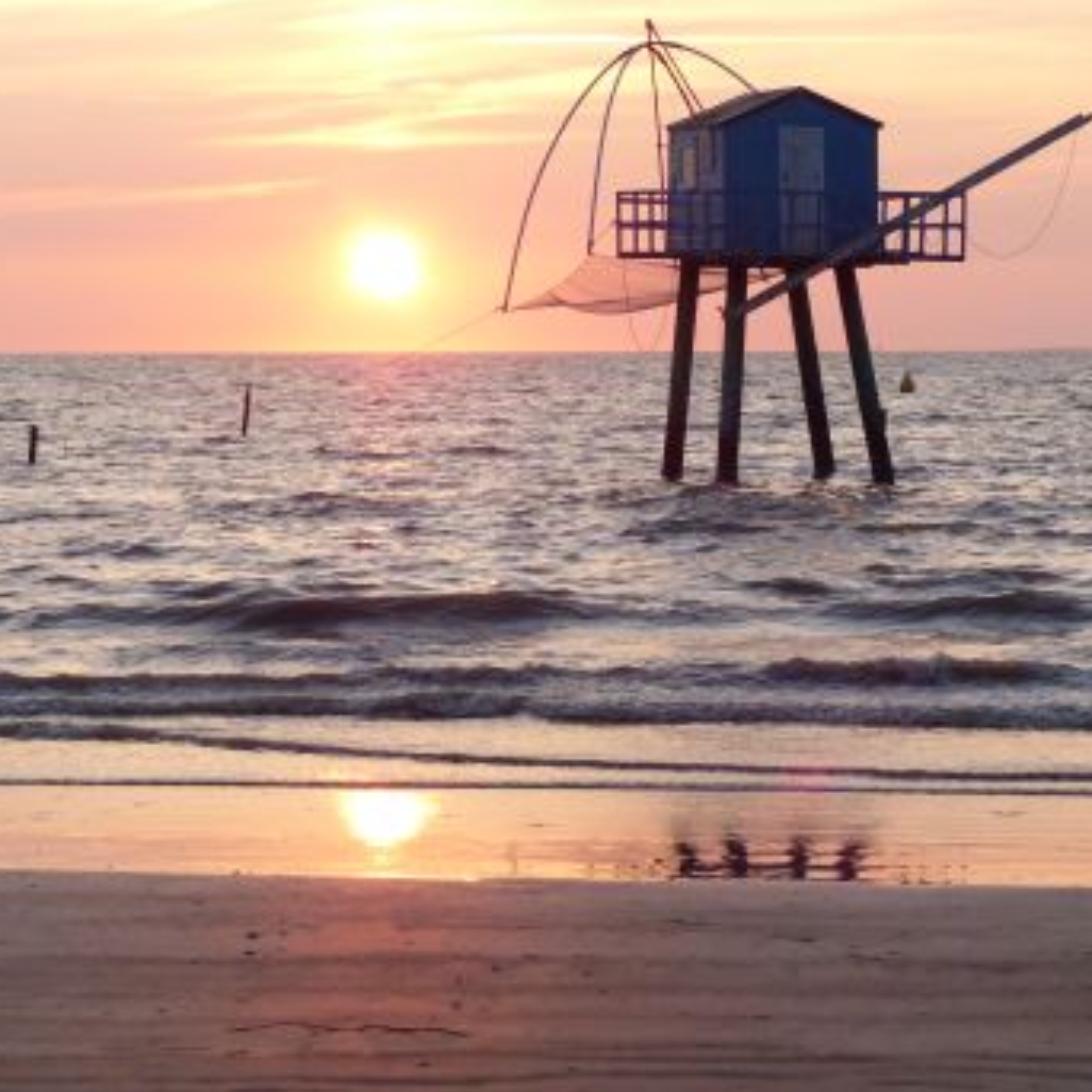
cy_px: 541
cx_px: 626
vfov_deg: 13.6
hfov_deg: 13.6
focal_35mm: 128
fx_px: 4568
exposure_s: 1/1300
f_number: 2.8
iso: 400
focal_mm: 17.8
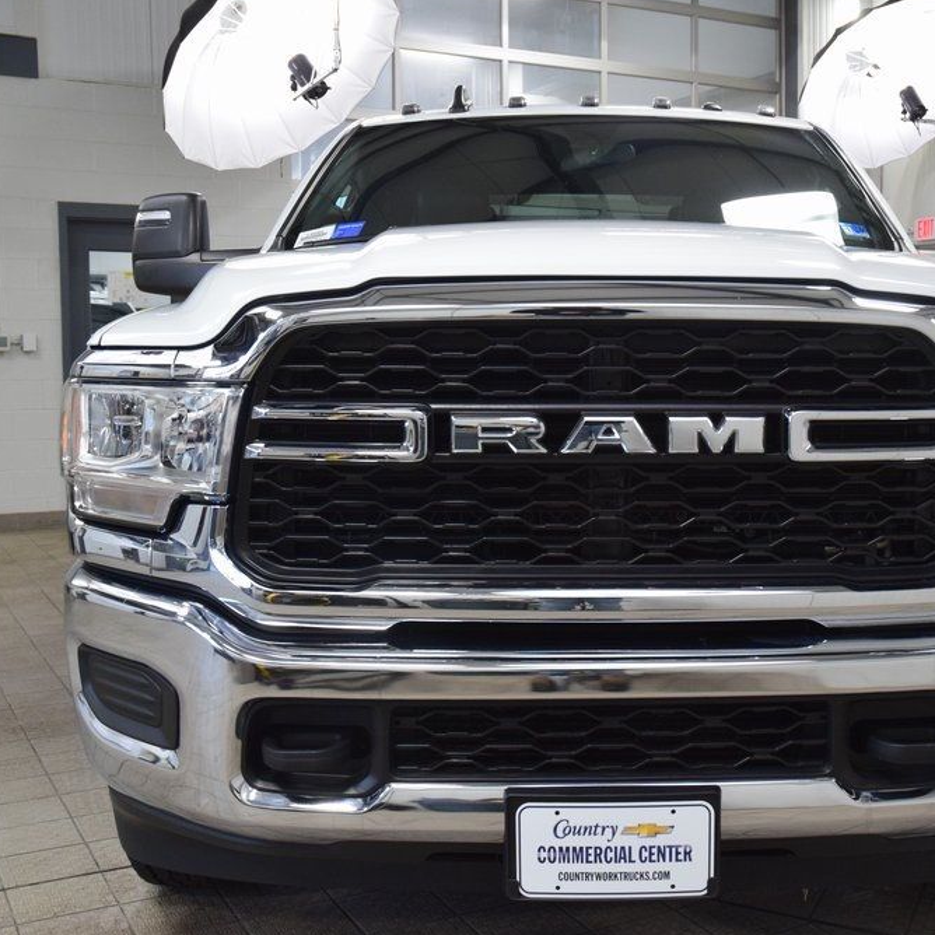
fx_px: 1314
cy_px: 465
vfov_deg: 39.2
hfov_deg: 38.8
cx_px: 610
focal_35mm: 43
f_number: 6.3
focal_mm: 22
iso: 1600
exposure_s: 1/60
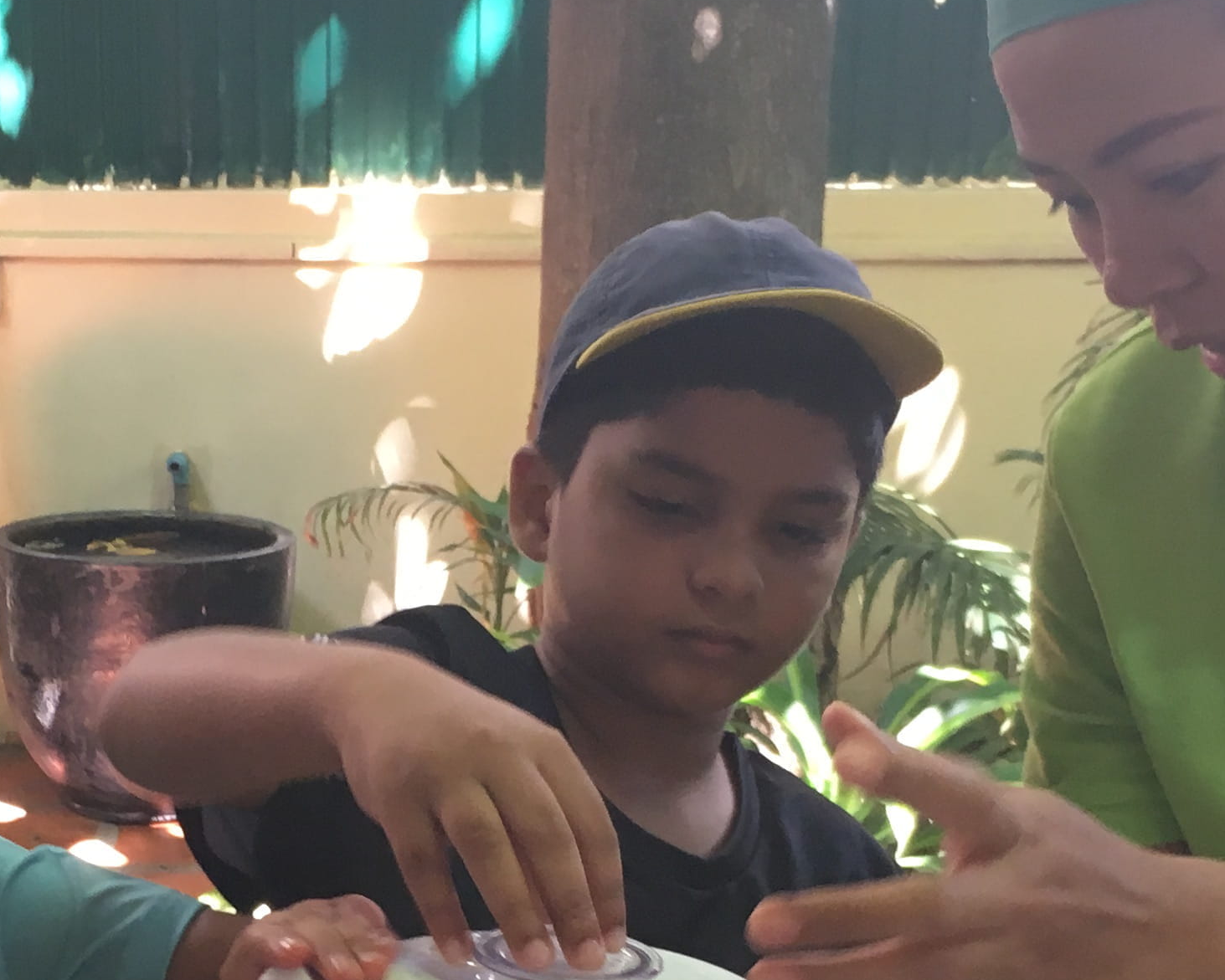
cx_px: 275
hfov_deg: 24.1
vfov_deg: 19.3
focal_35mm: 78
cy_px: 891
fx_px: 2828
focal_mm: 4.15
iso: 80
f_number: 2.2
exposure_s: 1/33
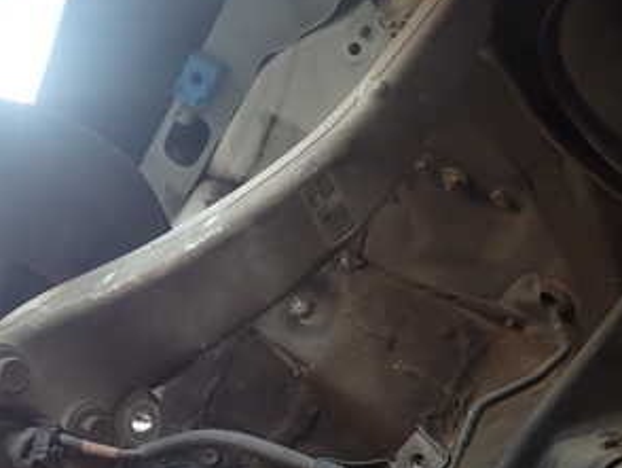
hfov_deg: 35.2
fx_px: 917
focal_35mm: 51
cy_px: 379
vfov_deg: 28.0
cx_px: 55
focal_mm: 4.5
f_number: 2
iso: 100
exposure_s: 1/80
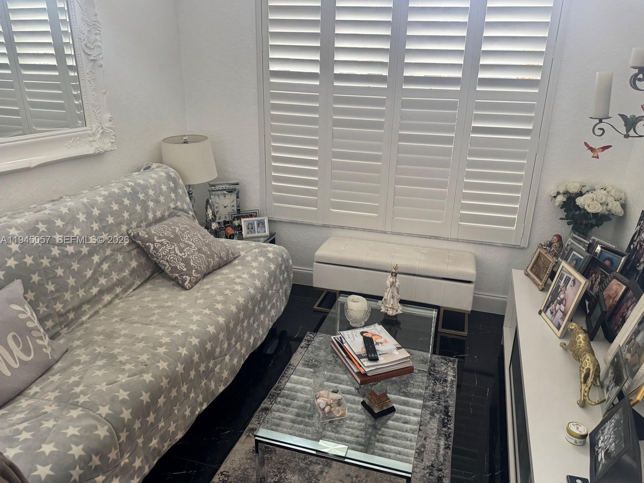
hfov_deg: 69.4
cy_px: 241
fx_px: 465
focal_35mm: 25
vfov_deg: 54.9
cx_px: 334
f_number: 1.78
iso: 320
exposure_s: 1/60
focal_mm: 6.76
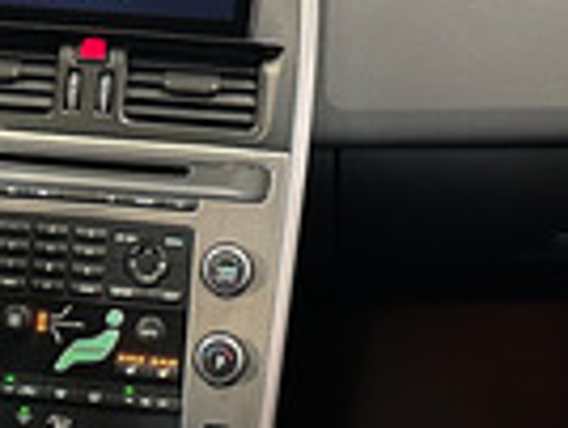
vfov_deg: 12.6
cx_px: 89
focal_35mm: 116
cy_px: -4
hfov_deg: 16.8
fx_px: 1907
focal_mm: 6.86
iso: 640
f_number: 1.8
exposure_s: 1/60
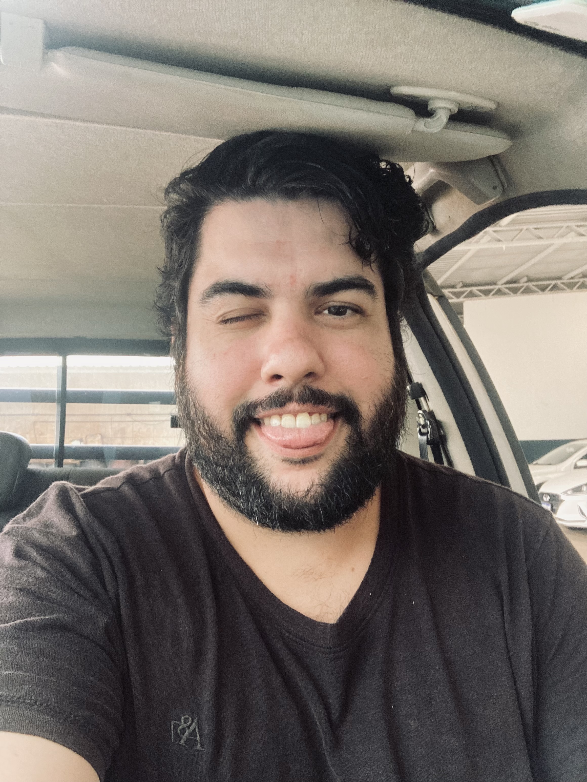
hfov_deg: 44.2
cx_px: 294
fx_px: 723
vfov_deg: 56.8
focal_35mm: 32
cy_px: 391
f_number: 2.2
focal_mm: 2.87
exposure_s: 1/48
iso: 320
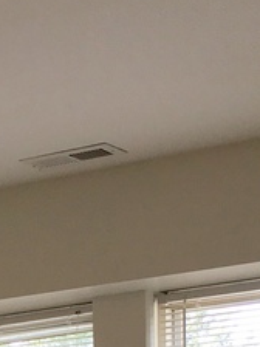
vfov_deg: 13.2
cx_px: -186
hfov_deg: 10.1
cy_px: 544
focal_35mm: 140
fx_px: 1402
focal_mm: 4.15
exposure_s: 1/120
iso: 25
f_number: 2.2
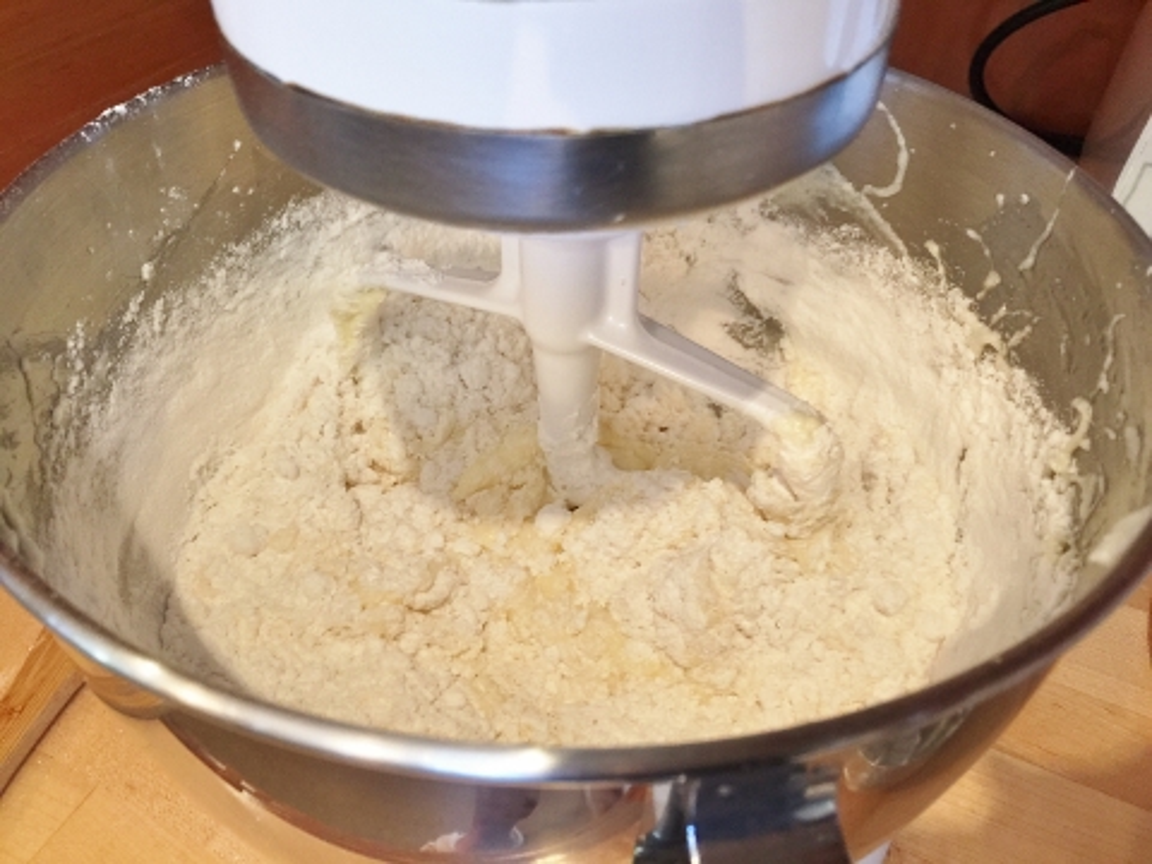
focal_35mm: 29
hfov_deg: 61.7
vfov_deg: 48.2
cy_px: 432
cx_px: 576
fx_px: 965
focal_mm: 4.15
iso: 80
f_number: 2.2
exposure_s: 1/15
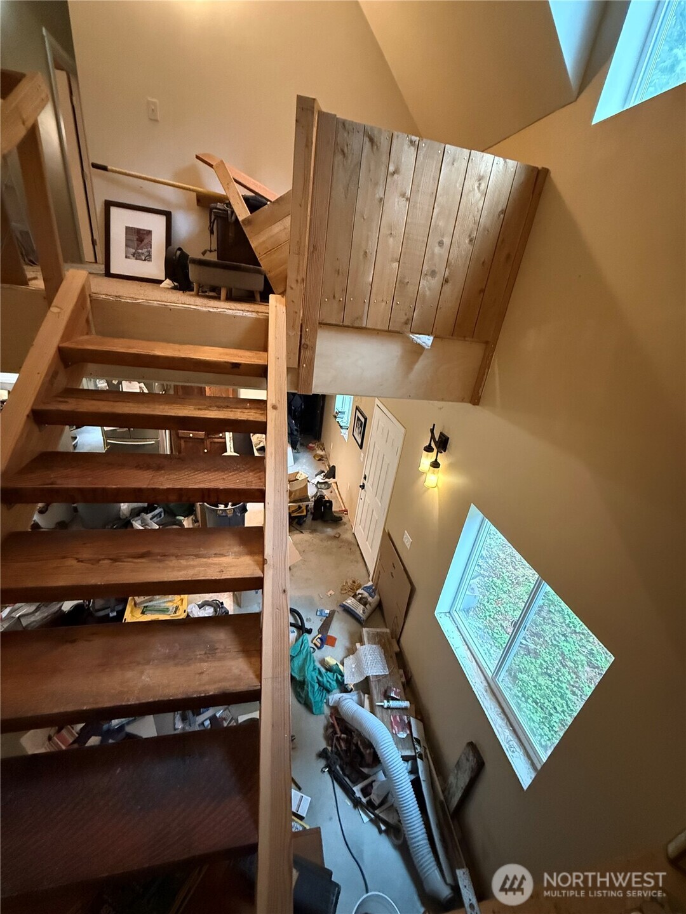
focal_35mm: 14
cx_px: 343
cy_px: 457
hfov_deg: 85.7
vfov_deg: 102.1
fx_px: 370
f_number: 2.2
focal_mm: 2.22
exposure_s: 1/60
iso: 1250
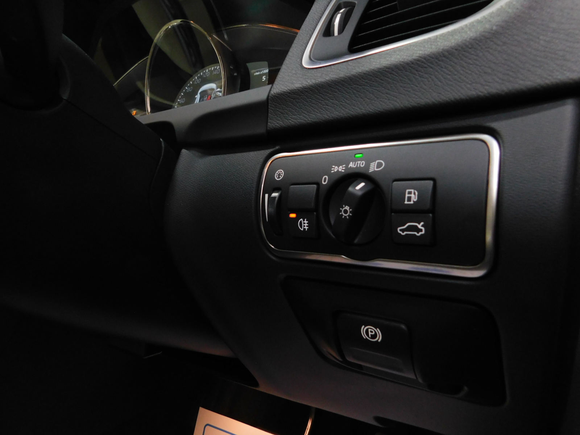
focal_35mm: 23
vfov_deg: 58.9
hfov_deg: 73.9
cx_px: 290
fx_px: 385
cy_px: 218
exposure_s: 1/15
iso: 400
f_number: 3
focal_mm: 4
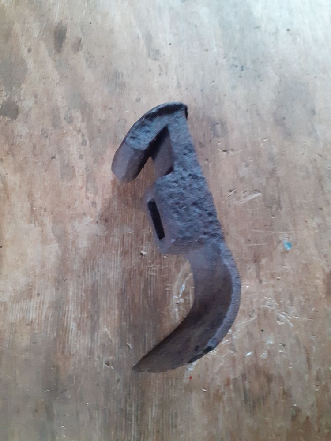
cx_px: 166
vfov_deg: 65.3
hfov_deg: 51.4
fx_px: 344
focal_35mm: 27
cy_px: 220
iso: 500
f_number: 1.9
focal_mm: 3.6
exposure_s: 1/25
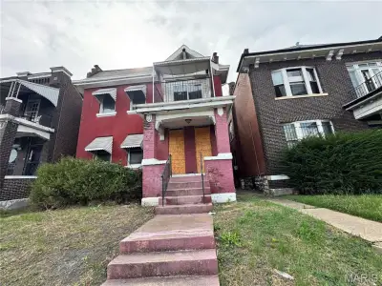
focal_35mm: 14
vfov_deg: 85.7
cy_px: 143
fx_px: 154
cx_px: 191
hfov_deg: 102.1
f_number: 2.2
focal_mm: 2.22
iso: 40
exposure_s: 1/371
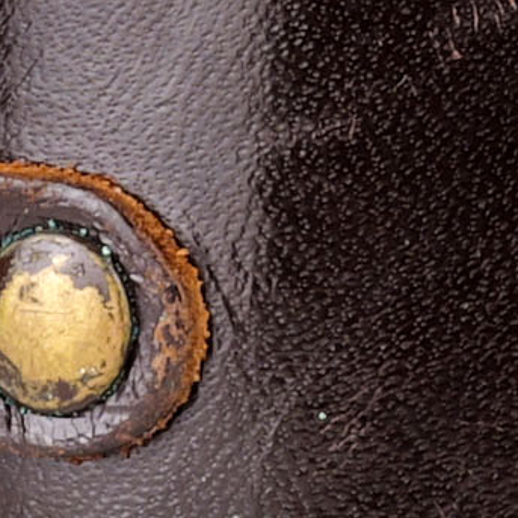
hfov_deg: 1.3
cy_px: -751
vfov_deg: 1.3
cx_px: 1533
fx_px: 22619
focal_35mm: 1336
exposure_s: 1/6
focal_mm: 90
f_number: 16
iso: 80
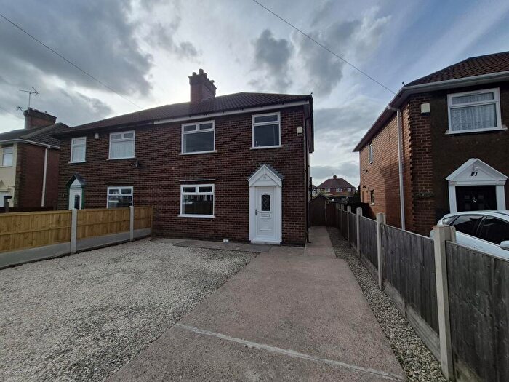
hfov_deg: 106.2
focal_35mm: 13
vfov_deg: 89.9
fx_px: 191
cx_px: 254
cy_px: 191
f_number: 2.2
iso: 40
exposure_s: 1/1656
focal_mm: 1.74
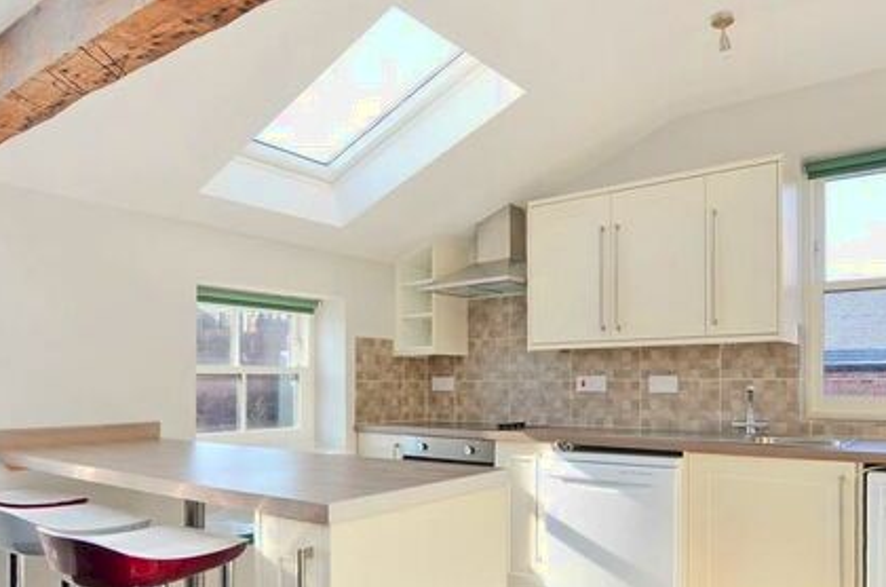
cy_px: 385
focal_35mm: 25
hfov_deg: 71.4
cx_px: 496
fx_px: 614
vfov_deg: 50.3
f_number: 9
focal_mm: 10
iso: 320
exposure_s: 1/60
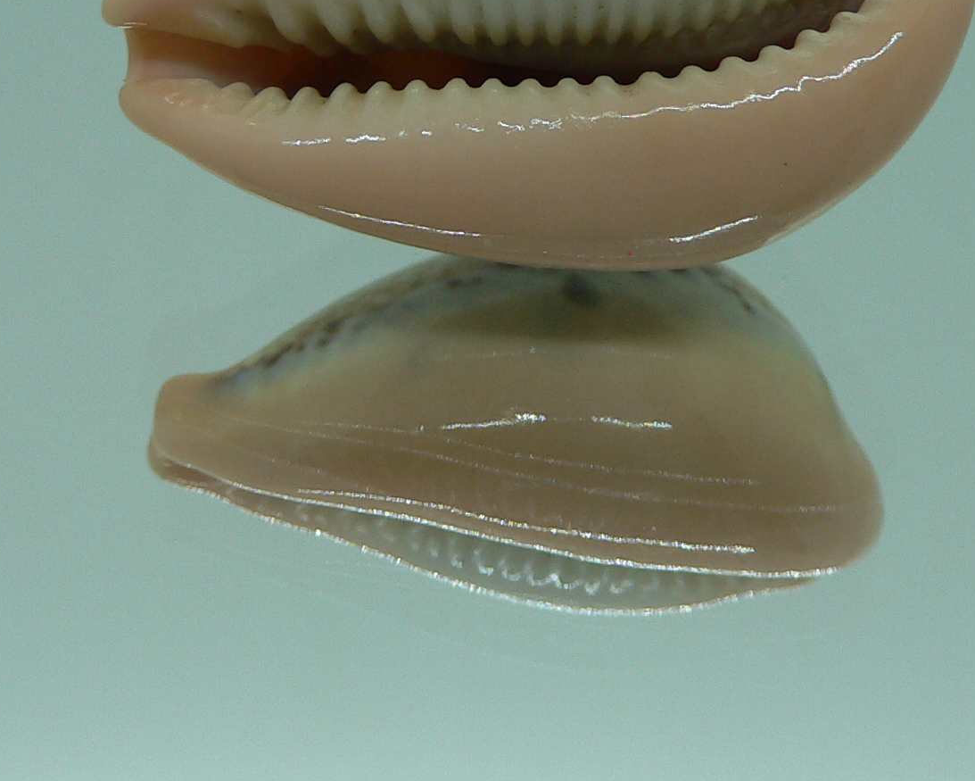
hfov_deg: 30.0
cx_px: 529
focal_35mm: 63
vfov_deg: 23.7
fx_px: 1818
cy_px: 121
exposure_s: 1/80
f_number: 2.8
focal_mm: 4.6
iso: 80
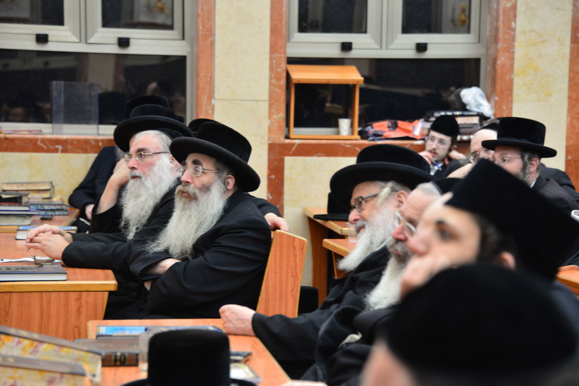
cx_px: 290
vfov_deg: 11.2
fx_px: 1962
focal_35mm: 122
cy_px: 193
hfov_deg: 16.8
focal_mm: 122
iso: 1250
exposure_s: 1/100
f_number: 5.6
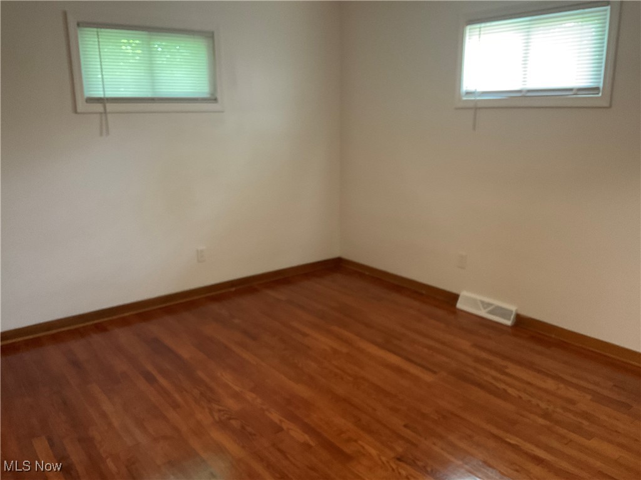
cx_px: 320
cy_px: 240
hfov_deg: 61.7
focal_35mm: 29
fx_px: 537
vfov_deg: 48.2
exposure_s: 1/40
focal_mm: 3
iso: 250
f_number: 1.8
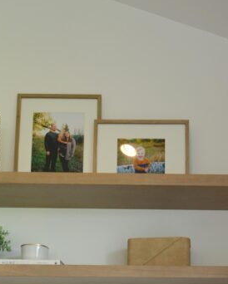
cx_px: 153
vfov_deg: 33.4
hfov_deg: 33.2
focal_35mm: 45
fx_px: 379
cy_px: 342
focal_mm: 16
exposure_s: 1/80
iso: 1000
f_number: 8
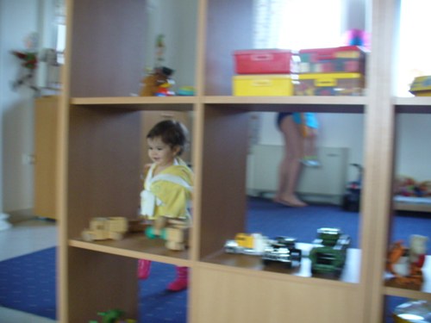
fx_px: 461
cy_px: 162
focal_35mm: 37
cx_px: 216
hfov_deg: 50.1
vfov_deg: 38.7
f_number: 2.8
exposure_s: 1/30
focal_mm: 6.1
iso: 200
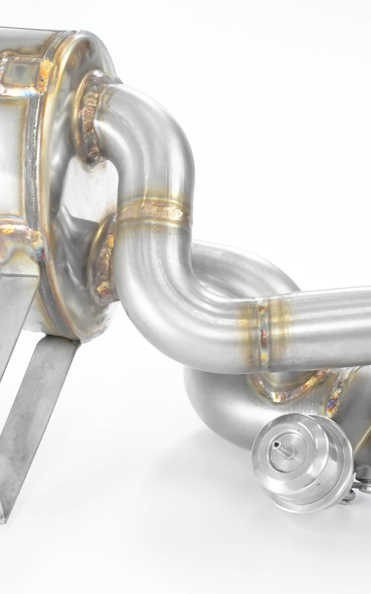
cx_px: 259
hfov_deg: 10.9
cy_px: 298
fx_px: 1942
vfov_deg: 17.4
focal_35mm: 120
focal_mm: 52
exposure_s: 1/160
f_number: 10
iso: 4000
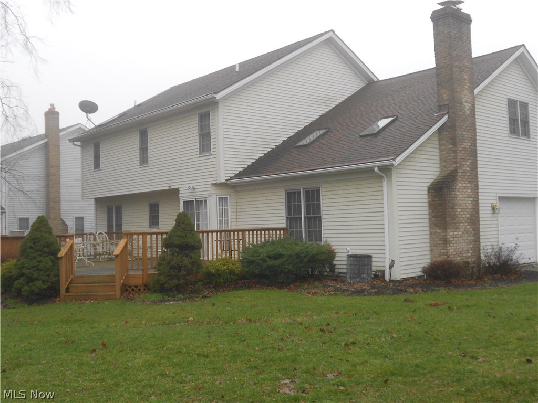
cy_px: 202
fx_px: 575
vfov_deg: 38.7
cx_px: 269
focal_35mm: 37
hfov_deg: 50.1
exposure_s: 1/30
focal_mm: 6.7
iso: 125
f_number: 3.9
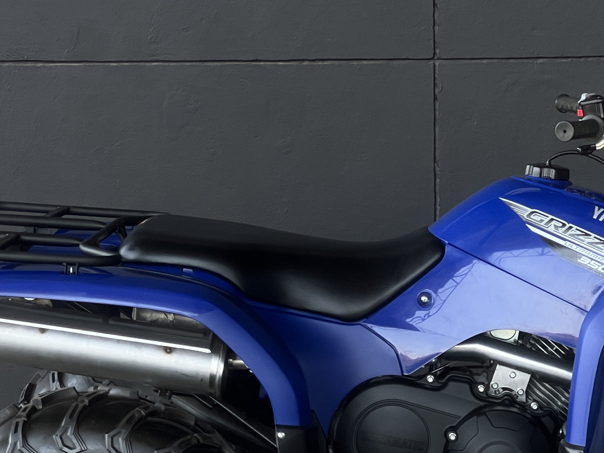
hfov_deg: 13.5
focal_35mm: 146
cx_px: 430
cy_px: 415
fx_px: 2548
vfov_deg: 10.1
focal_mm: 9
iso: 80
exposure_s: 1/99
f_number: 2.8
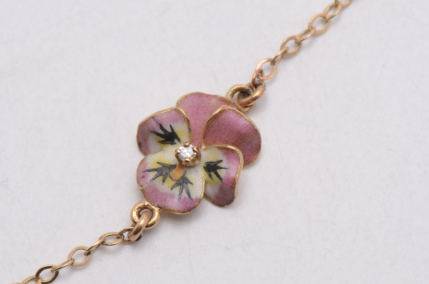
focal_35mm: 143
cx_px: 207
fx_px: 1695
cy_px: 150
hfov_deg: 14.4
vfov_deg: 9.6
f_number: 18
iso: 200
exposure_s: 1/125
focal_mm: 85
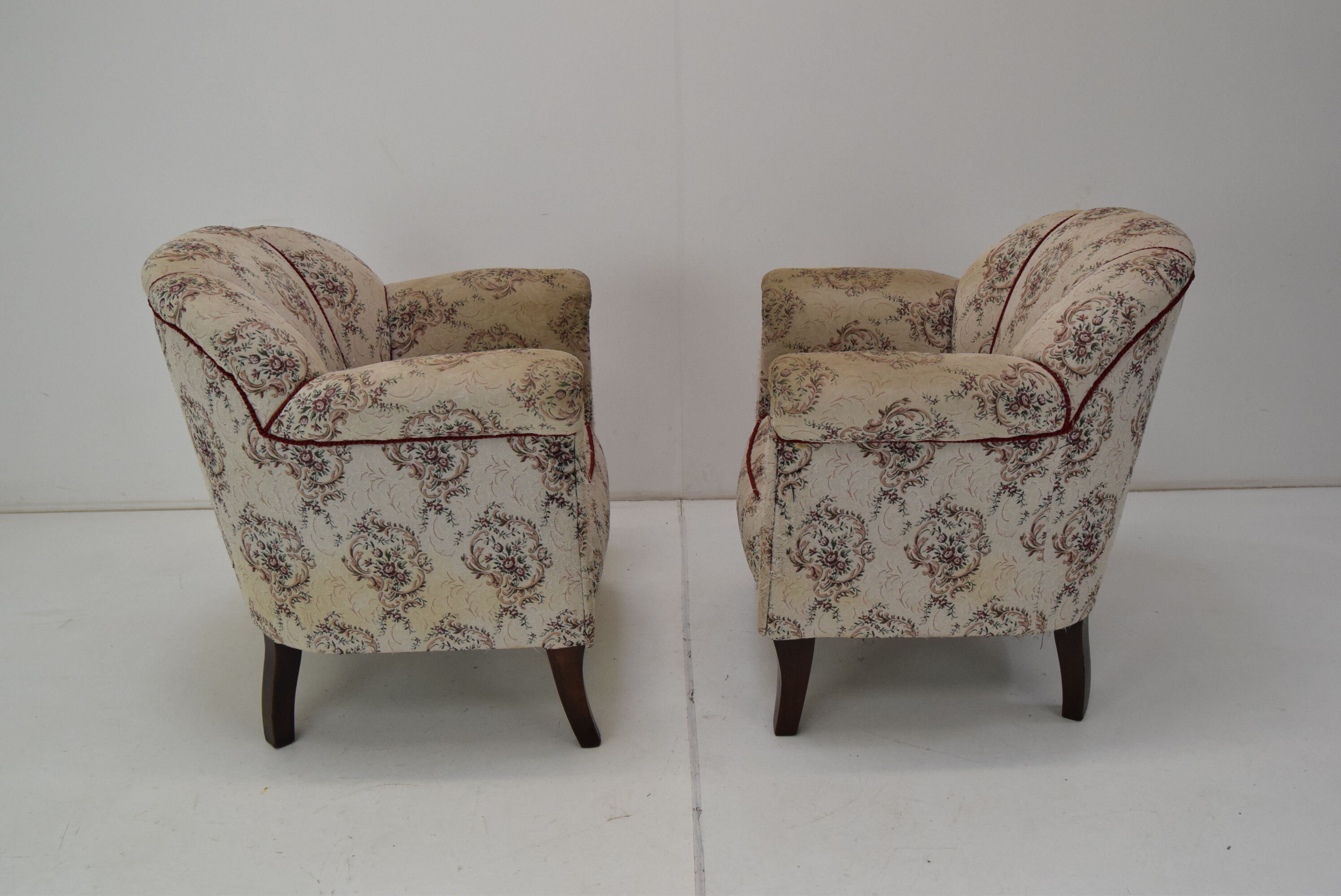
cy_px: 448
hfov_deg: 57.2
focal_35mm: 33
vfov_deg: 40.0
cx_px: 670
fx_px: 1230
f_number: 8
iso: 1600
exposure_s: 1/250
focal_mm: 22
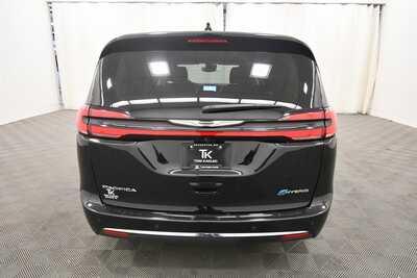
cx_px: 208
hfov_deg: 73.7
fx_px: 278
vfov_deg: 53.2
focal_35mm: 24
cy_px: 139
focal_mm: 16
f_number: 5.3
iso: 1800
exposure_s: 1/125
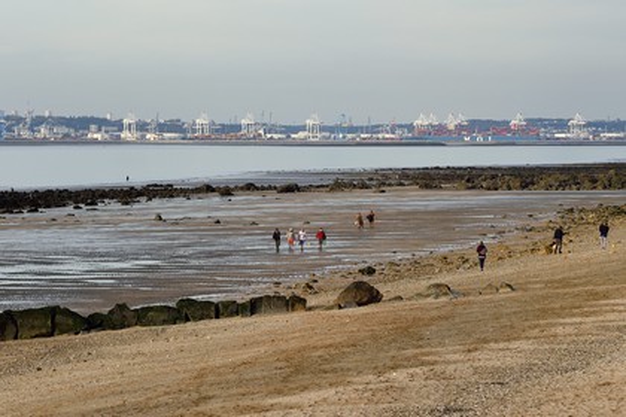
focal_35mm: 200
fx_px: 3478
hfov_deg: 10.3
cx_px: 313
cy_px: 208
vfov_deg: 6.9
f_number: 9
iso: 200
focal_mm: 200
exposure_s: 1/320
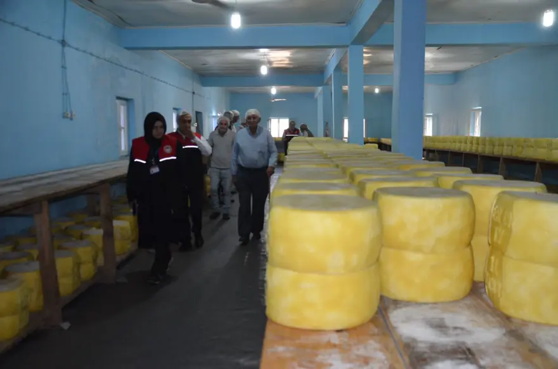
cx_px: 279
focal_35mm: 33
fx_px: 510
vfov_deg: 39.8
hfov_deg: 57.3
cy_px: 184
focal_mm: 22
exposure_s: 1/60
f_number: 3.8
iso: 800
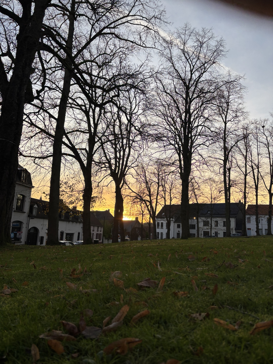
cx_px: 136
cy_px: 182
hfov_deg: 53.1
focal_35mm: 26
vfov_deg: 67.3
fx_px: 273
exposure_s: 1/416
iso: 50
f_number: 1.6
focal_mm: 5.96
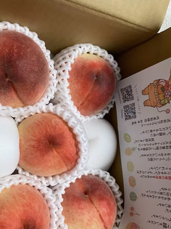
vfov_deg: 55.0
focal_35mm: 33
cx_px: 69
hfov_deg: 42.7
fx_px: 218
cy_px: 137
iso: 250
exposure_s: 1/60
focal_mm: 4.2
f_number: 1.6
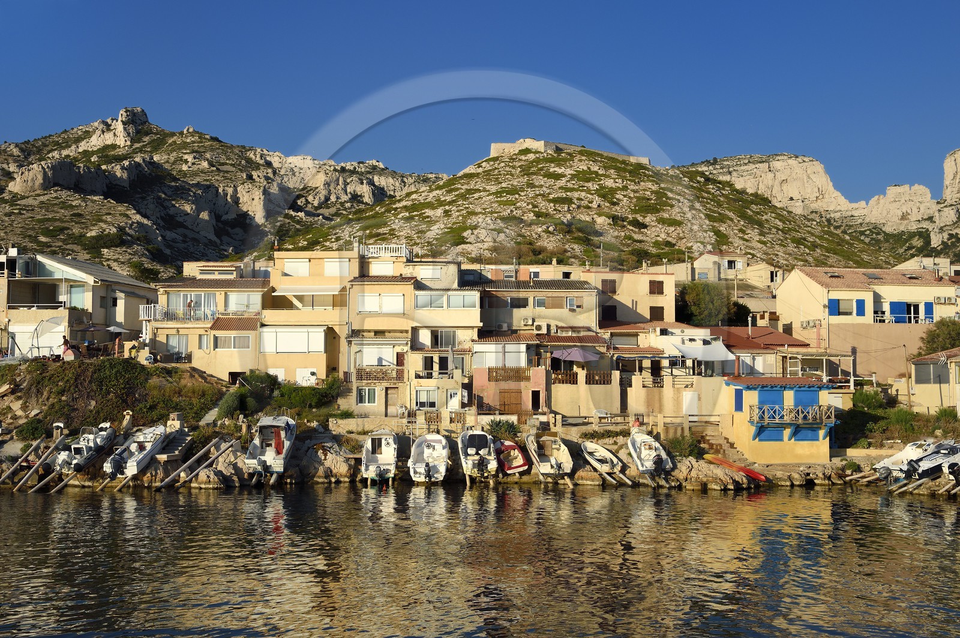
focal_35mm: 46
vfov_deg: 29.2
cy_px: 319
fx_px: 1226
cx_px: 480
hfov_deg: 42.8
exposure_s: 1/250
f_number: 13
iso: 200
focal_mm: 46
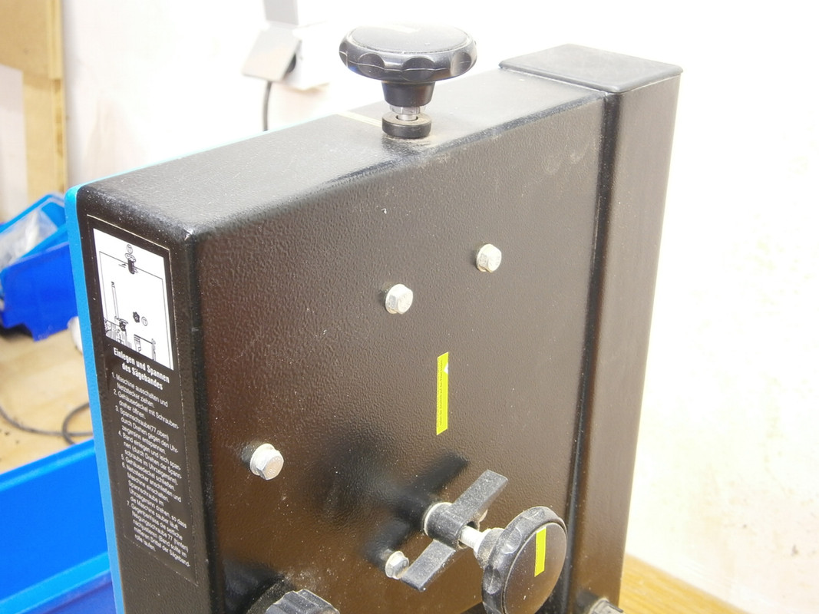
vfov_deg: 30.9
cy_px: 307
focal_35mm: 47
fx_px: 1112
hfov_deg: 40.4
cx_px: 410
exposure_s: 1/2
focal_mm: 8.3
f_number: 3.4
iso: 125
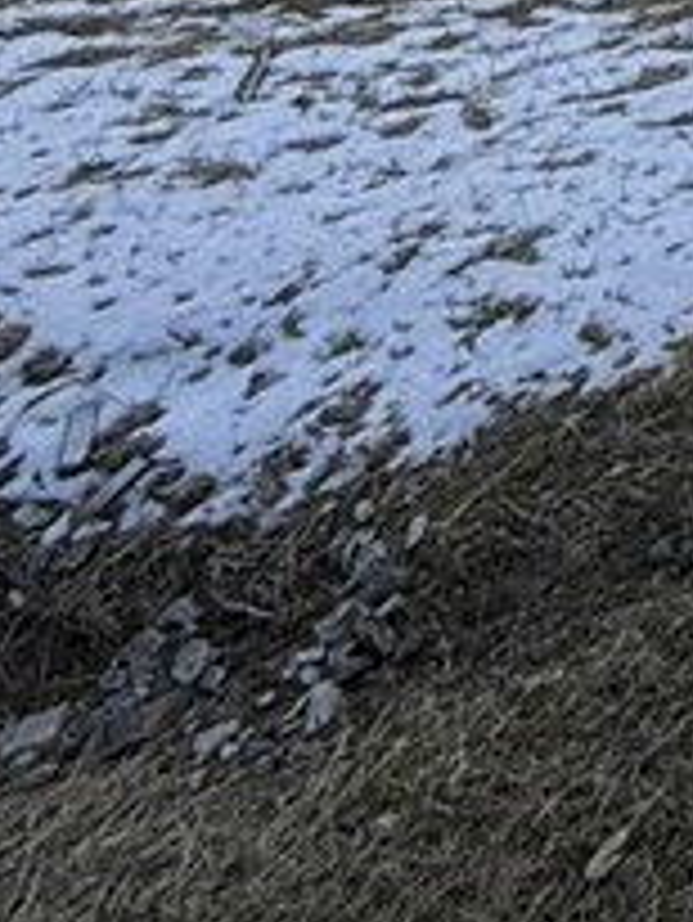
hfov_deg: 10.3
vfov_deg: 15.1
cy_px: -926
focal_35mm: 105
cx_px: 2070
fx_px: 2800
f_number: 2.2
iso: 50
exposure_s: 1/876
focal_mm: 2.22
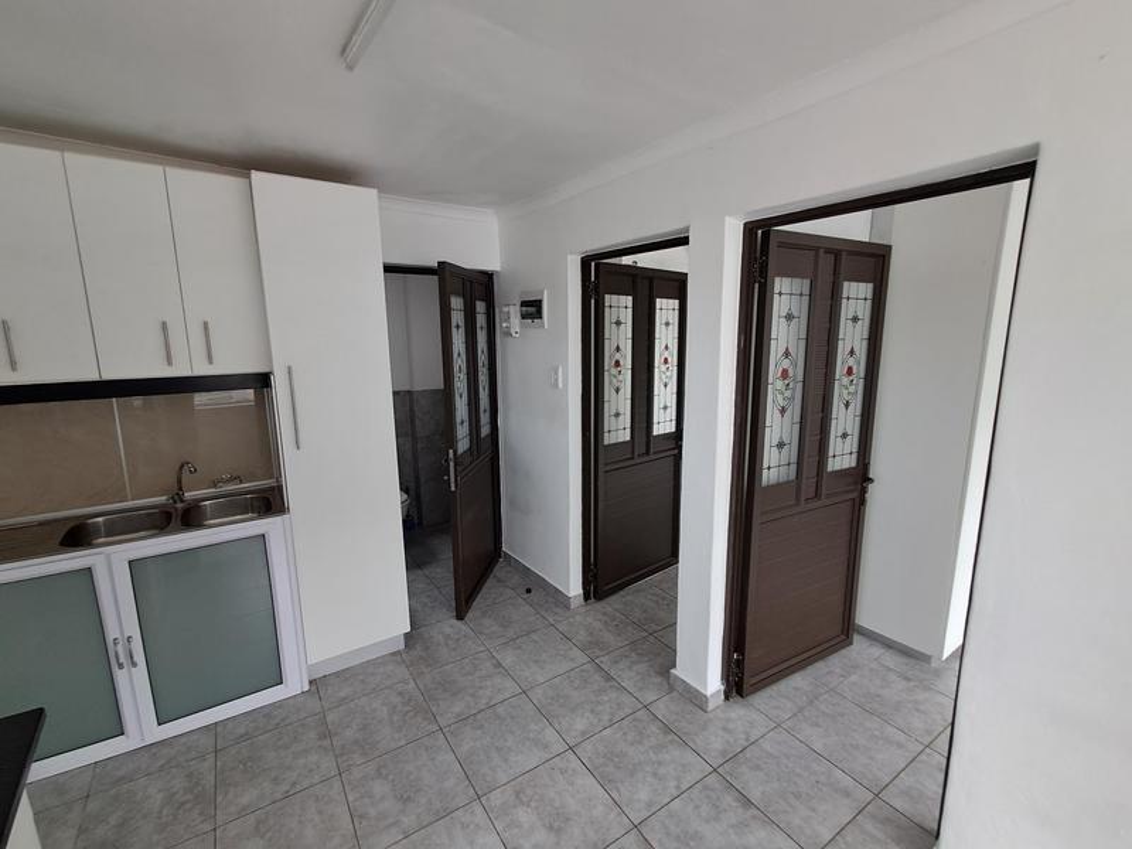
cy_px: 424
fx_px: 523
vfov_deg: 78.1
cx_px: 566
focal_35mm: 16
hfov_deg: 94.5
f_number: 2.2
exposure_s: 1/50
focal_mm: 1.64
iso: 100
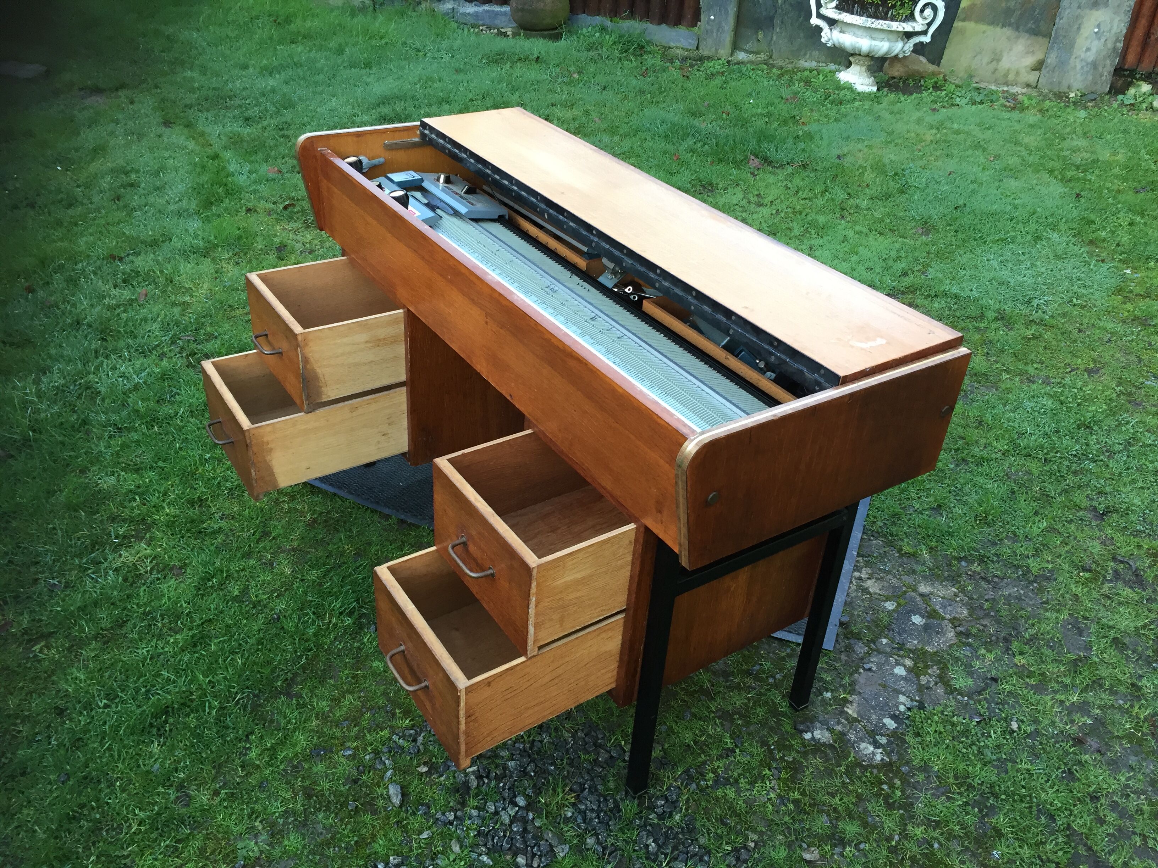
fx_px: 970
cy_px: 434
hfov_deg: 61.7
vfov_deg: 48.2
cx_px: 579
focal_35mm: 29
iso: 40
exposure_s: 1/33
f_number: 2.2
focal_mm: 4.15
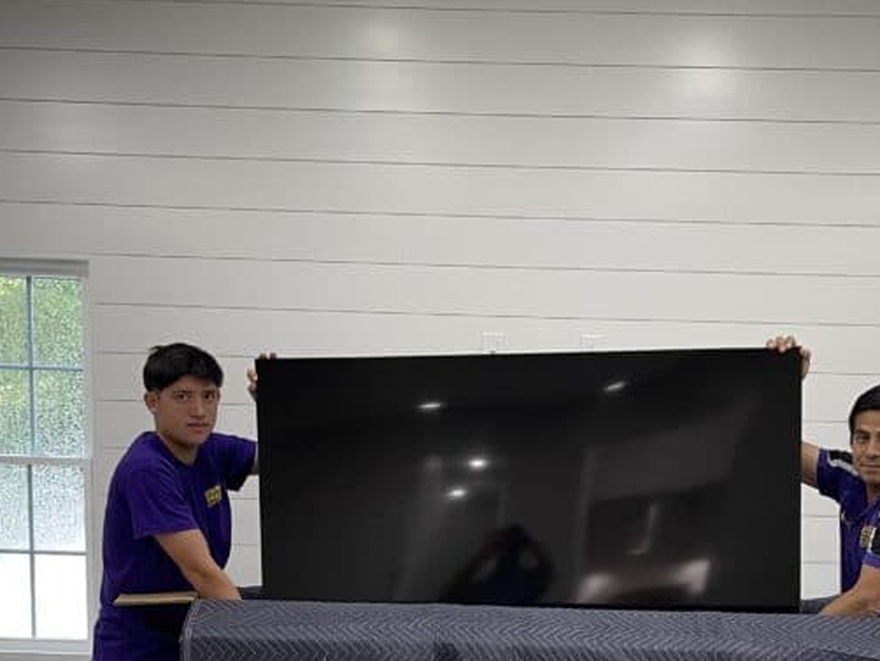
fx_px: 1348
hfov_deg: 36.1
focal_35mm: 53
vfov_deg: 26.2
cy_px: 654
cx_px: 482
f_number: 1.6
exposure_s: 1/60
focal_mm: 5.1
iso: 100
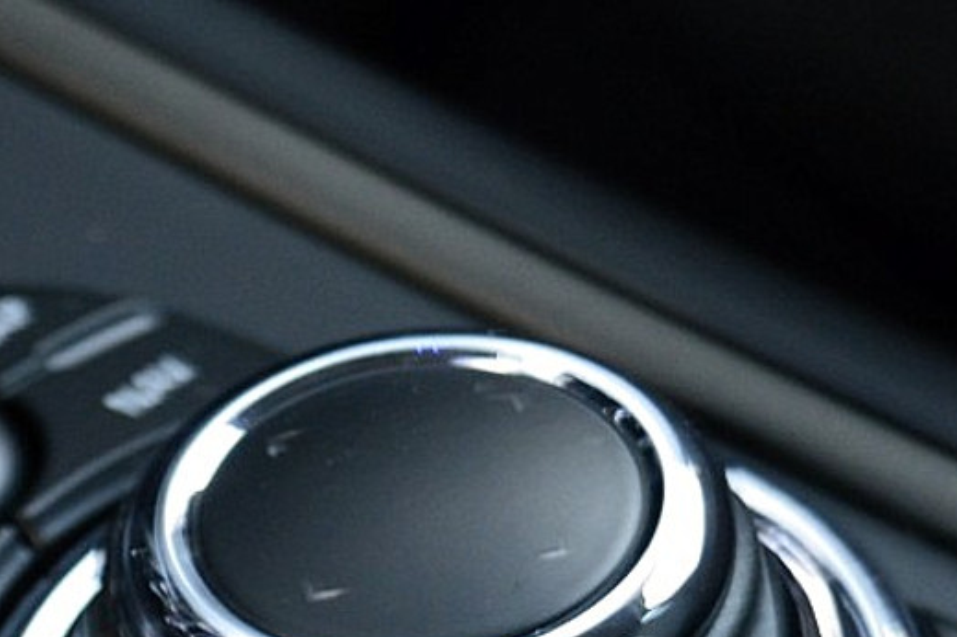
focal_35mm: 266
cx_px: 72
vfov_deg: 5.1
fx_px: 7066
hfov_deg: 7.7
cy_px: 898
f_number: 5.3
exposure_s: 1/13
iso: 800
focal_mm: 48
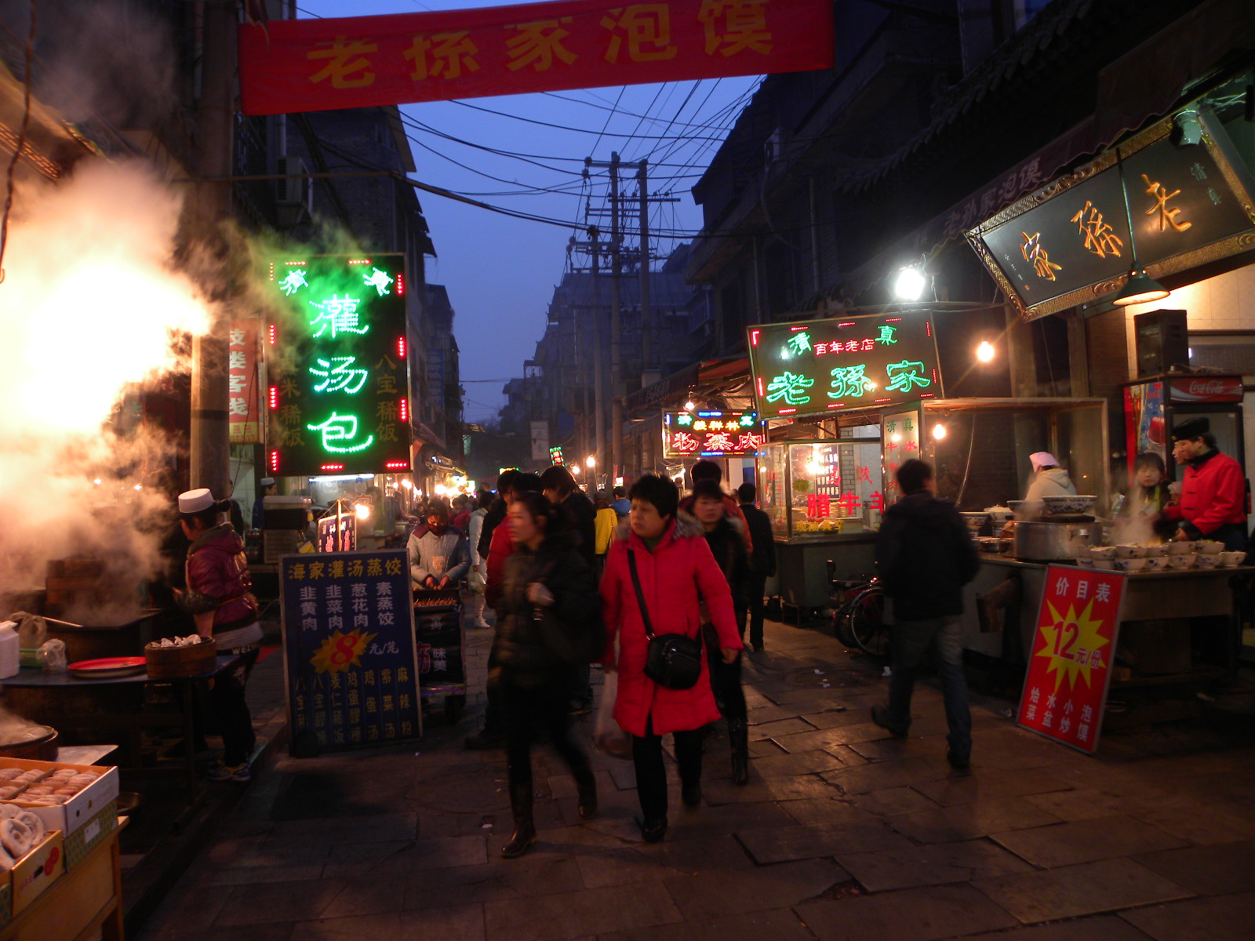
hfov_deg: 67.3
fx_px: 943
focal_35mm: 26
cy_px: 470
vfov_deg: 53.1
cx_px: 628
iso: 64
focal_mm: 4.6
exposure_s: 1/14.1
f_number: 2.8
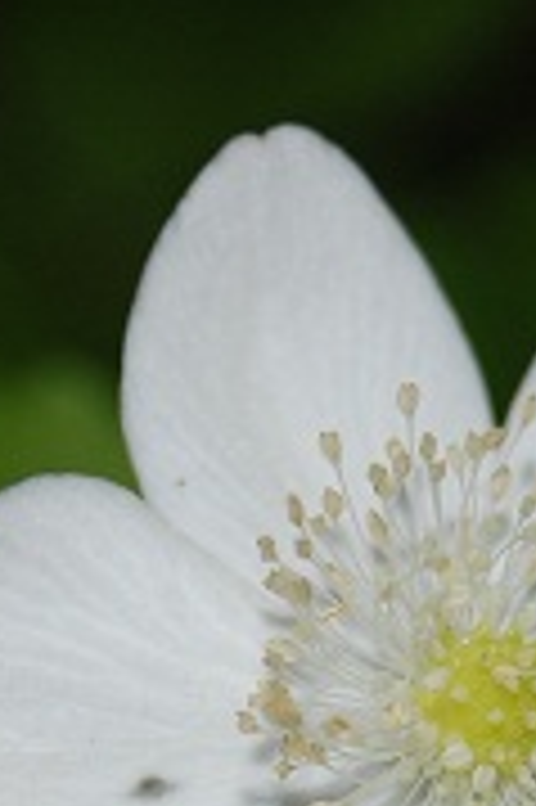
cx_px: 455
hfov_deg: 5.0
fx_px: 6191
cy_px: 734
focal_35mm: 277
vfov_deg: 7.4
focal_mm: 55
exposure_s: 1/125
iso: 200
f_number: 5.6
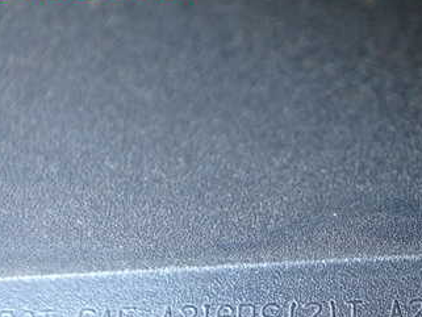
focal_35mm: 56
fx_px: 683
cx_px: 339
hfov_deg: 33.3
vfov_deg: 25.5
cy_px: 270
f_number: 2.3
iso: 800
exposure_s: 1/50
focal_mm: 5.4
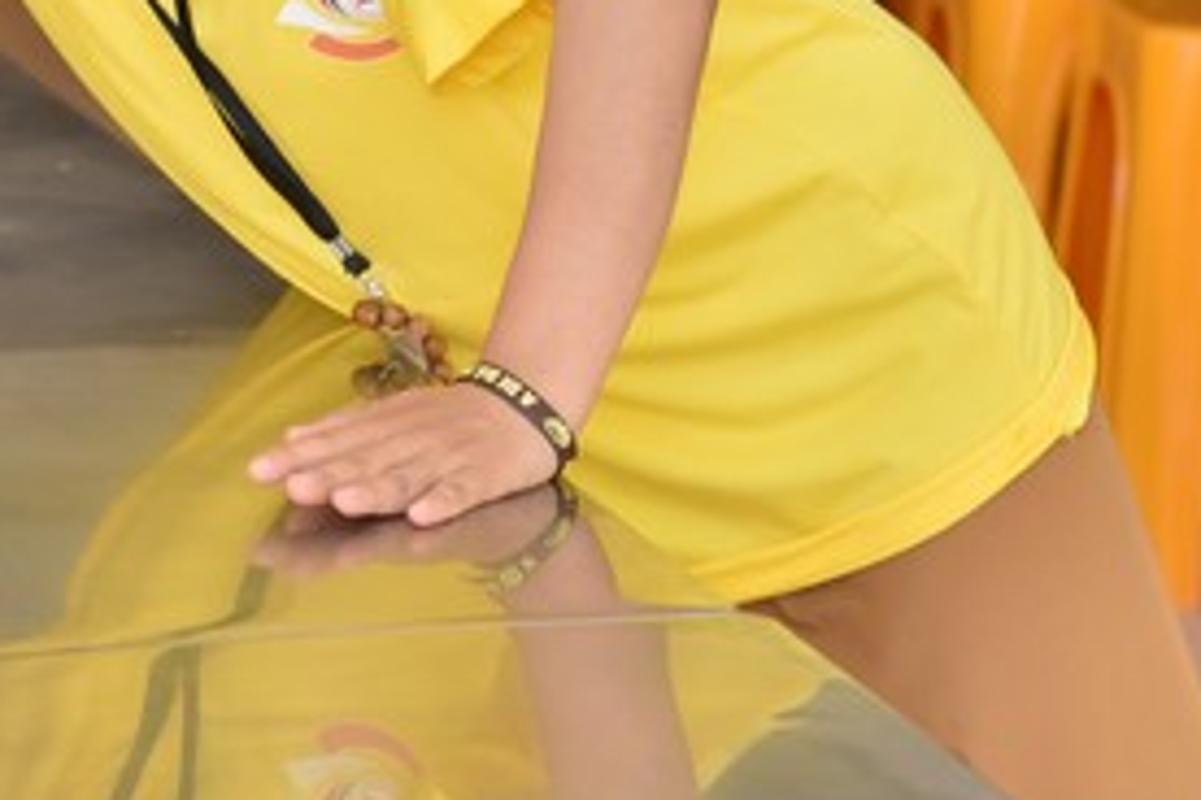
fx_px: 8240
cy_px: -13
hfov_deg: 8.3
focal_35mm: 247
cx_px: 87
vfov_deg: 5.5
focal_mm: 105
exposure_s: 1/125
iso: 640
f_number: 5.6
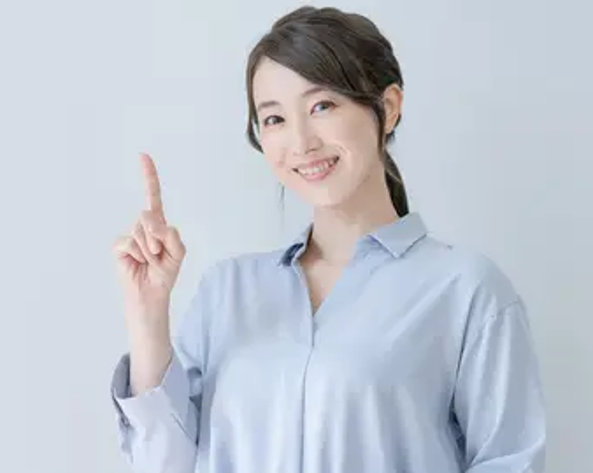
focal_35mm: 151
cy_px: 310
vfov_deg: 10.2
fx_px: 2649
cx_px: 321
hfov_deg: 12.8
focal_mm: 85
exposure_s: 1/160
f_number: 5
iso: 400
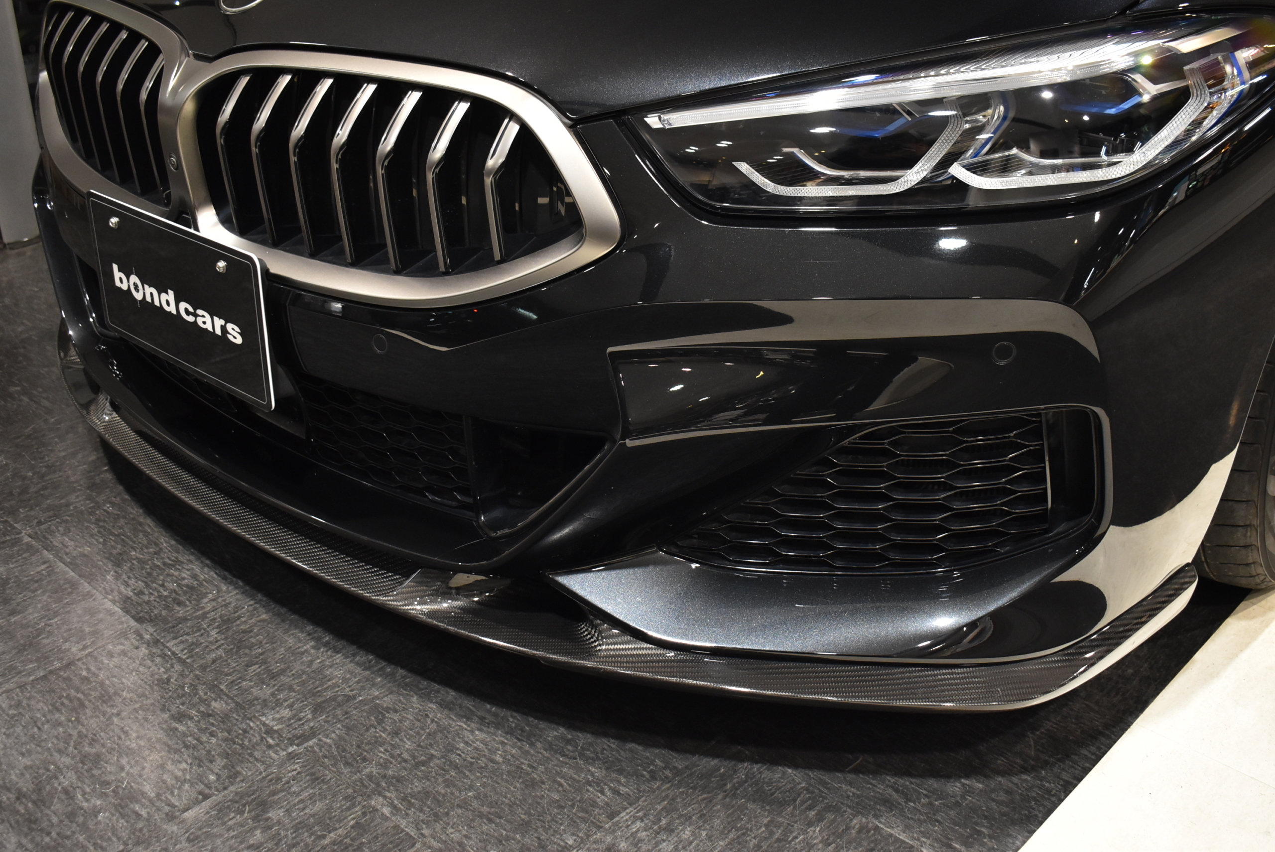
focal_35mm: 38
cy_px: 426
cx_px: 638
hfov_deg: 51.3
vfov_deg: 35.6
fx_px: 1329
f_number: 4
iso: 1250
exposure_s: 1/40
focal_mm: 25
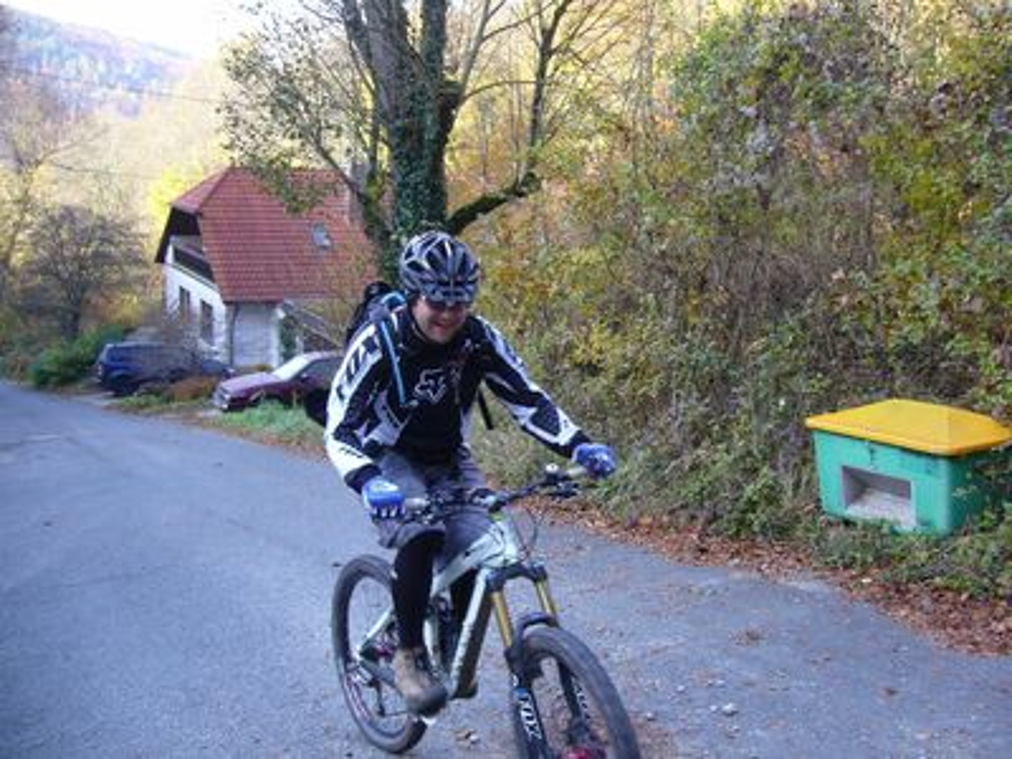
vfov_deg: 40.7
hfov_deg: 52.6
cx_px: 506
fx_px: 1023
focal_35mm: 35
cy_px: 380
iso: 80
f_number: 2.8
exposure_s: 1/60
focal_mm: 5.8
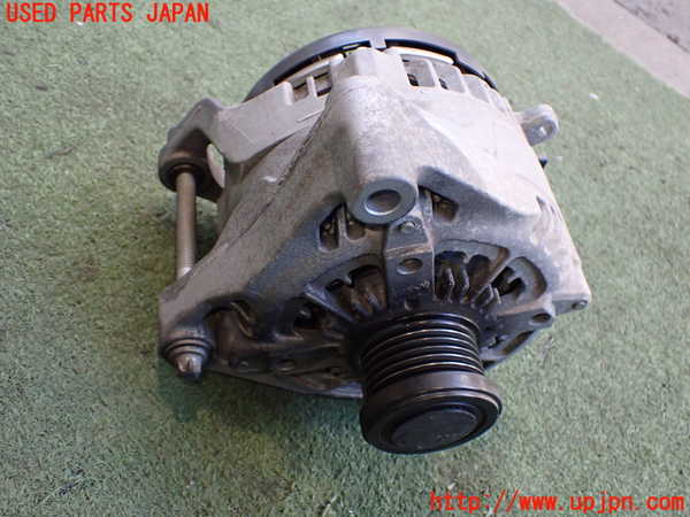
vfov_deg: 39.7
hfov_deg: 51.4
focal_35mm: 36
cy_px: 258
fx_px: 718
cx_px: 345
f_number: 2.5
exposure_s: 1/160
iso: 640
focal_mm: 6.37
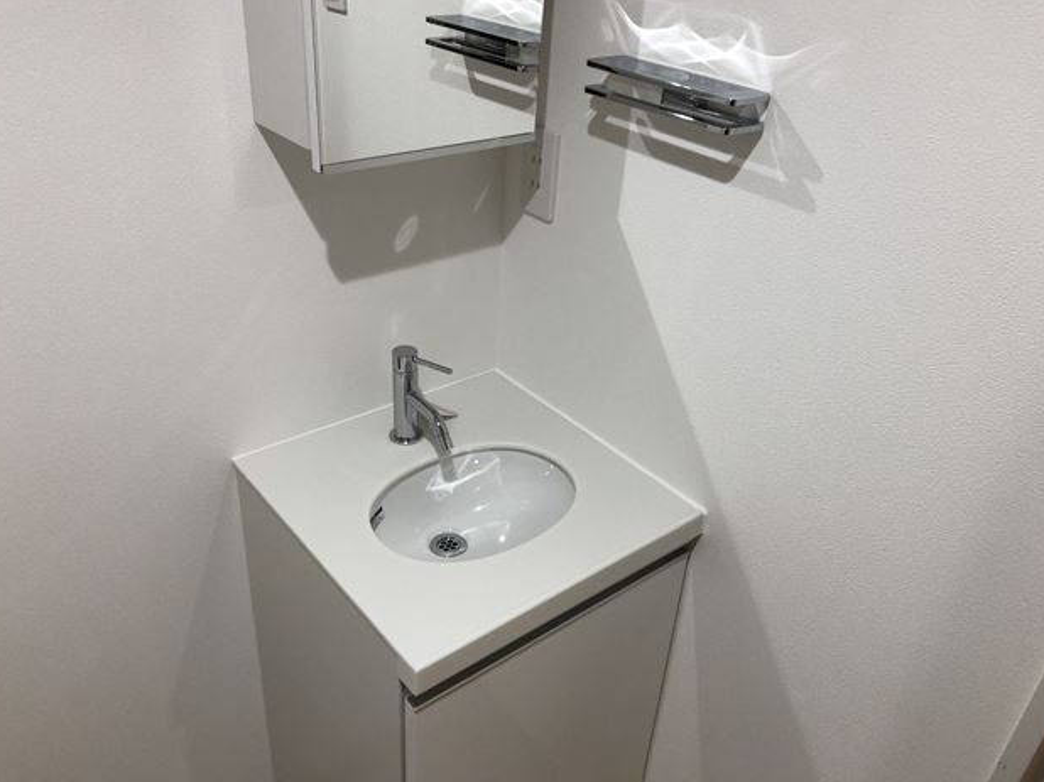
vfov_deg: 48.2
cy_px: 390
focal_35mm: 29
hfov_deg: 61.7
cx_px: 520
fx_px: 874
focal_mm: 3.99
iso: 40
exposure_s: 1/33
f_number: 1.8
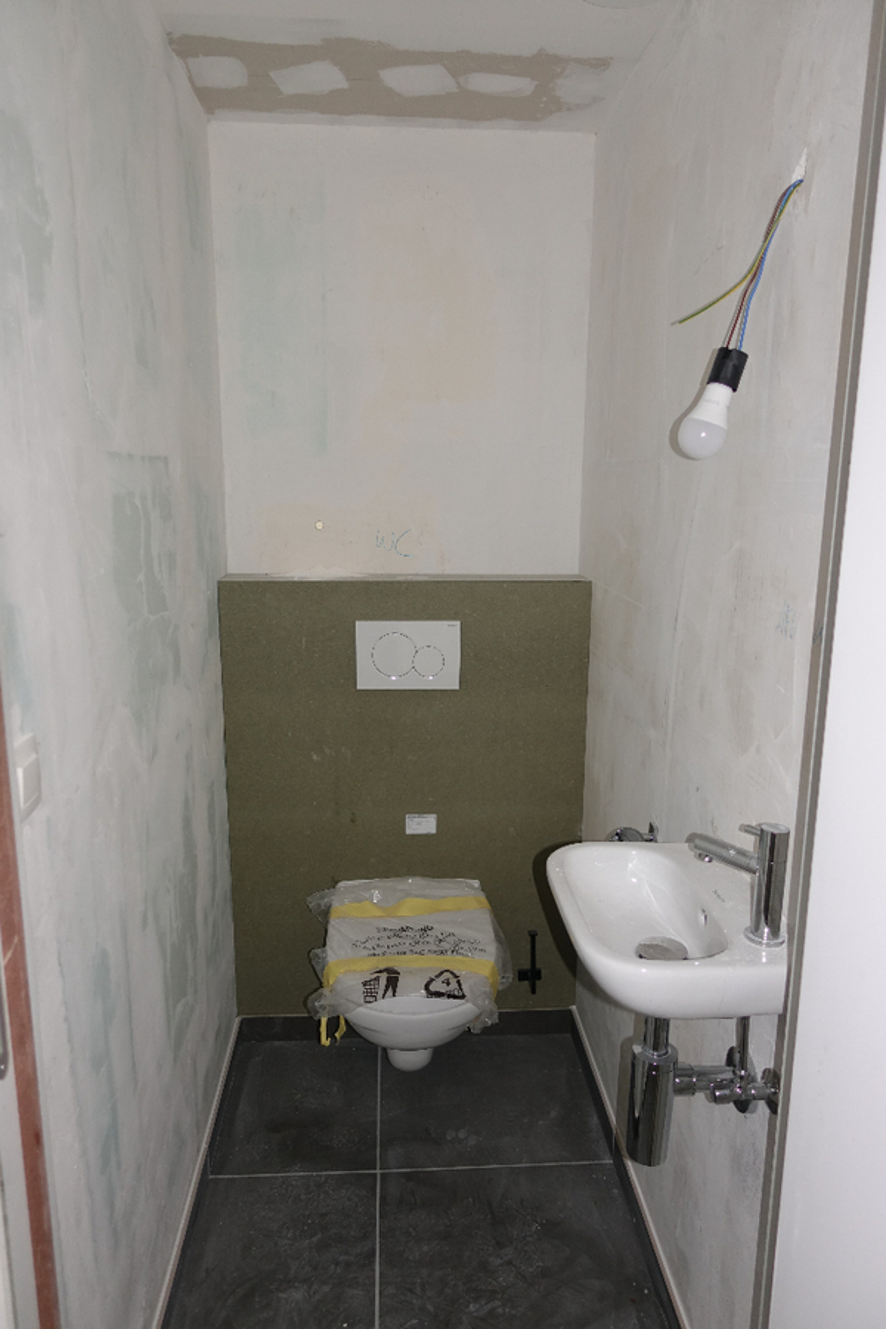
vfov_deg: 73.7
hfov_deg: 53.1
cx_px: 443
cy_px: 664
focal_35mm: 24
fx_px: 886
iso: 200
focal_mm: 8.8
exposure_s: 1/30
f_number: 1.8
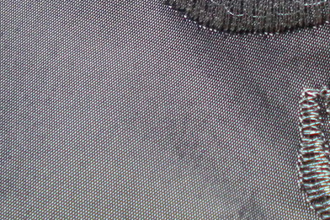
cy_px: -122
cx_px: 326
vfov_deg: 9.2
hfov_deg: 14.0
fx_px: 1329
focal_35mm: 145
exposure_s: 1/59.2
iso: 318
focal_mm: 7.4
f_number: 3.5
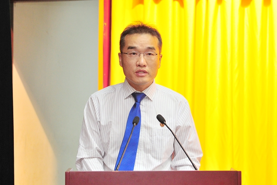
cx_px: 138
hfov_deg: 34.5
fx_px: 446
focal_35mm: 58
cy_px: 92
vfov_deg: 23.4
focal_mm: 58
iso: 800
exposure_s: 1/125
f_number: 4
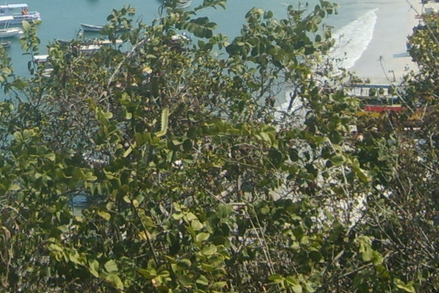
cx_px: 99
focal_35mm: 117
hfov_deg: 17.4
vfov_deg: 11.5
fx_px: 1427
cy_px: -40
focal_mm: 5.8
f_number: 7.1
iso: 50
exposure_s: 1/180
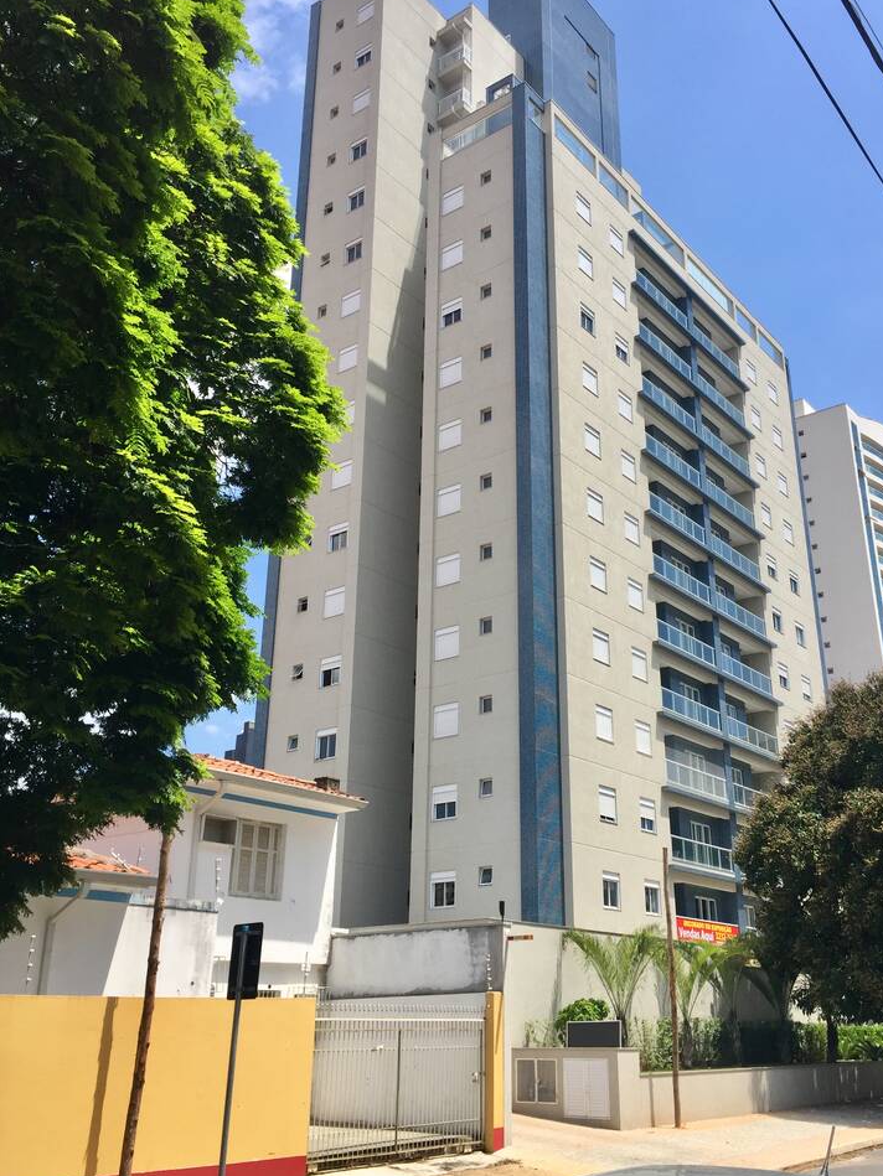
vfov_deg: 55.3
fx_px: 1122
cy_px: 550
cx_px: 500
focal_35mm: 33
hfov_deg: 42.9
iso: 32
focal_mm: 4.15
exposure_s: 1/1883
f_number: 2.2
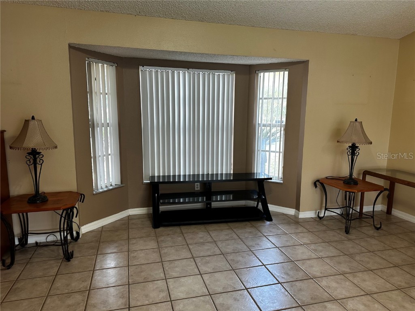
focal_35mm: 24
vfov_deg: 56.8
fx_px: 288
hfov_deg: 71.6
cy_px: 156
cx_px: 208
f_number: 1.78
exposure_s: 1/120
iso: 160
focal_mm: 6.86
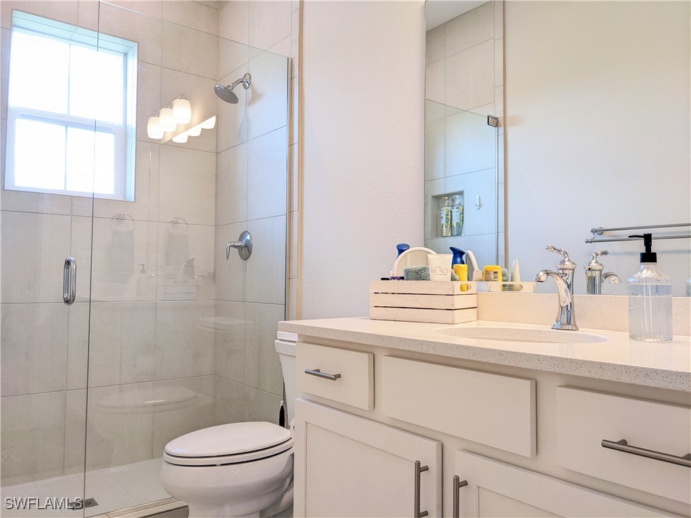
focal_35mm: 27
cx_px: 346
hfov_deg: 65.3
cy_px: 259
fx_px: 539
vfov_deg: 51.4
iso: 157
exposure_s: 1/120
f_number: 1.73
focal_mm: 4.38
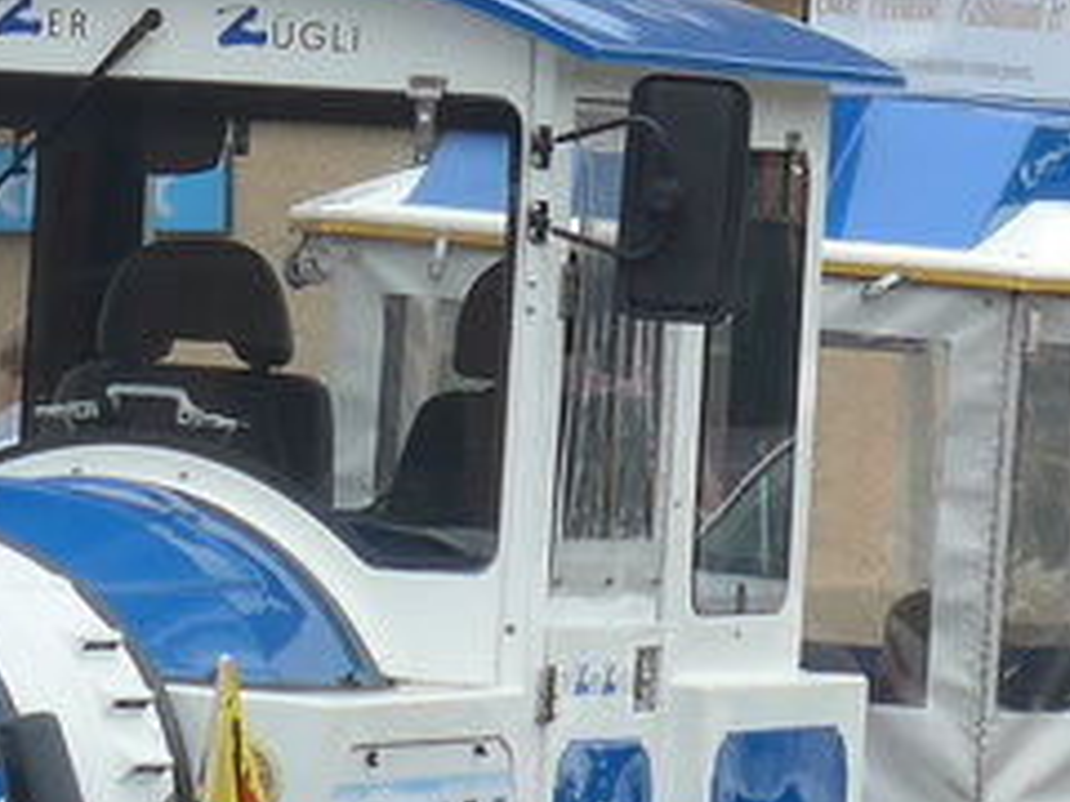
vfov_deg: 3.1
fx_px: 14961
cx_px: 285
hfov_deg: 4.1
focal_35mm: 484
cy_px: -160
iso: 80
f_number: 4.7
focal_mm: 19.2
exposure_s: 1/250
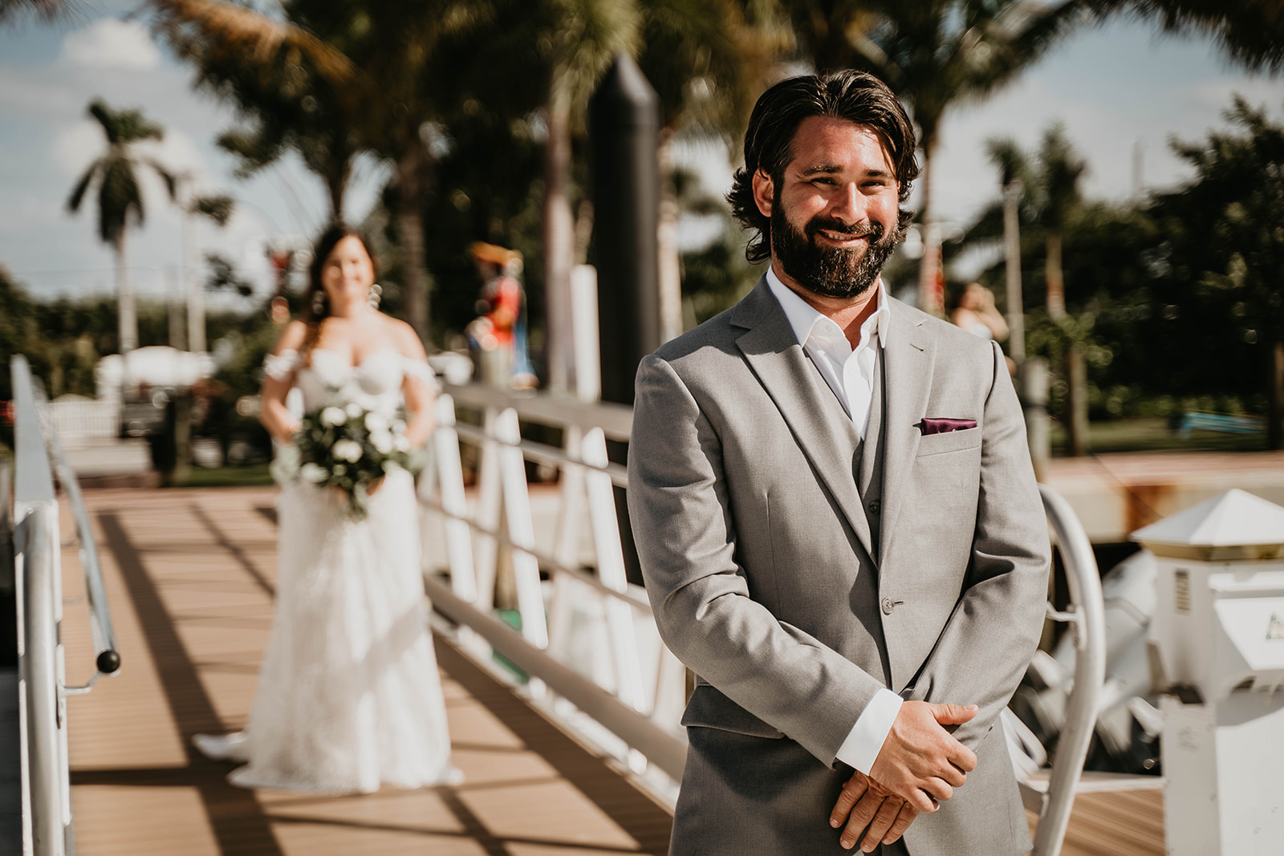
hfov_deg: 28.8
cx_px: 642
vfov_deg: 19.5
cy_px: 428
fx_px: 2497
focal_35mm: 70
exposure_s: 1/1600
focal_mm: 70
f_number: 2.8
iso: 100
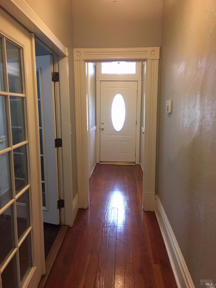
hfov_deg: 48.2
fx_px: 241
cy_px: 144
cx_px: 108
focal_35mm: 29
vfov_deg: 61.7
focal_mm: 4.15
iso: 50
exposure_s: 1/15
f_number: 2.2
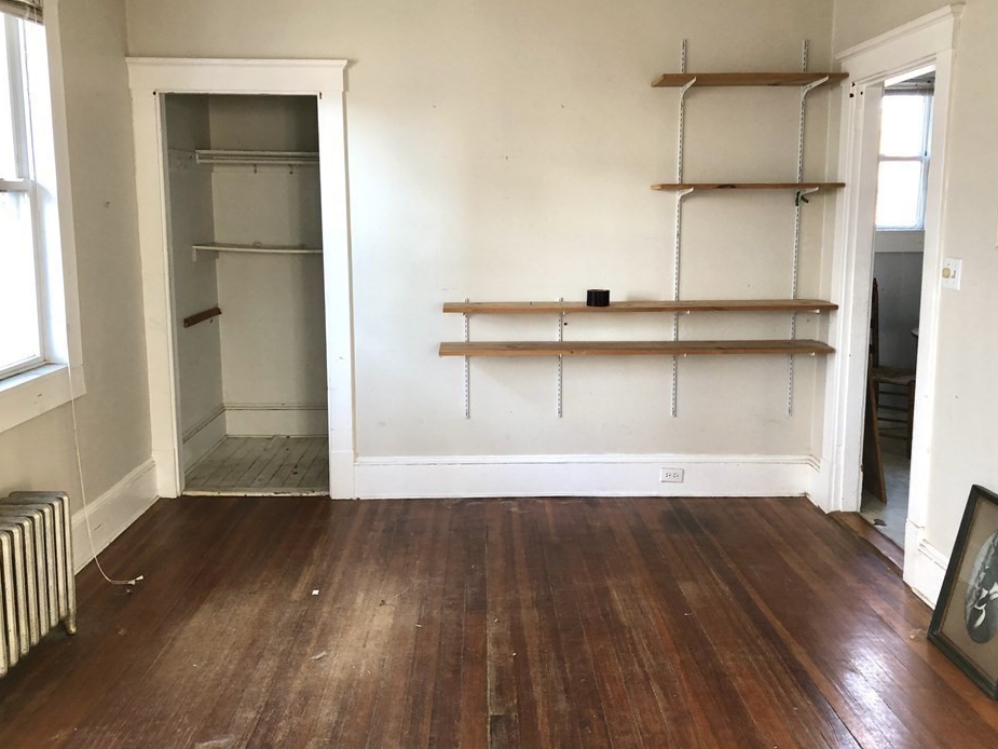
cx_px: 504
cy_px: 342
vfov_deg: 45.4
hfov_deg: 58.3
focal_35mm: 31
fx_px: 894
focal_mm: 4
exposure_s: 1/20
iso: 40
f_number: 1.8
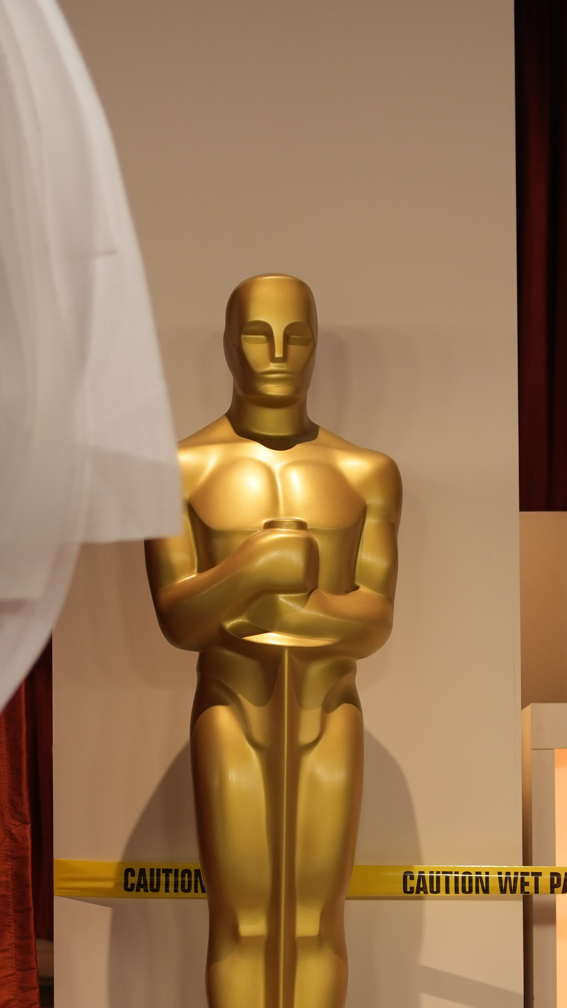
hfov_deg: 13.7
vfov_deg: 23.9
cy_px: 751
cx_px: 294
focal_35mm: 88
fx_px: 2352
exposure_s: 1/400
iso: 400
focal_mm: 35
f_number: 1.8
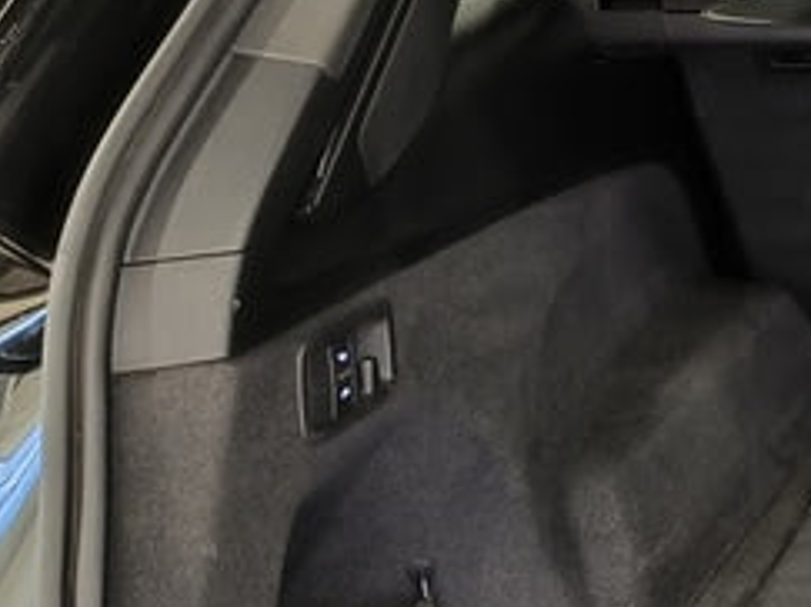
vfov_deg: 16.6
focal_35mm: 89
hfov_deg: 17.8
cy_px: 362
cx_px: 1445
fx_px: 2084
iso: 1250
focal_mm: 6.92
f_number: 1.9
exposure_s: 1/25
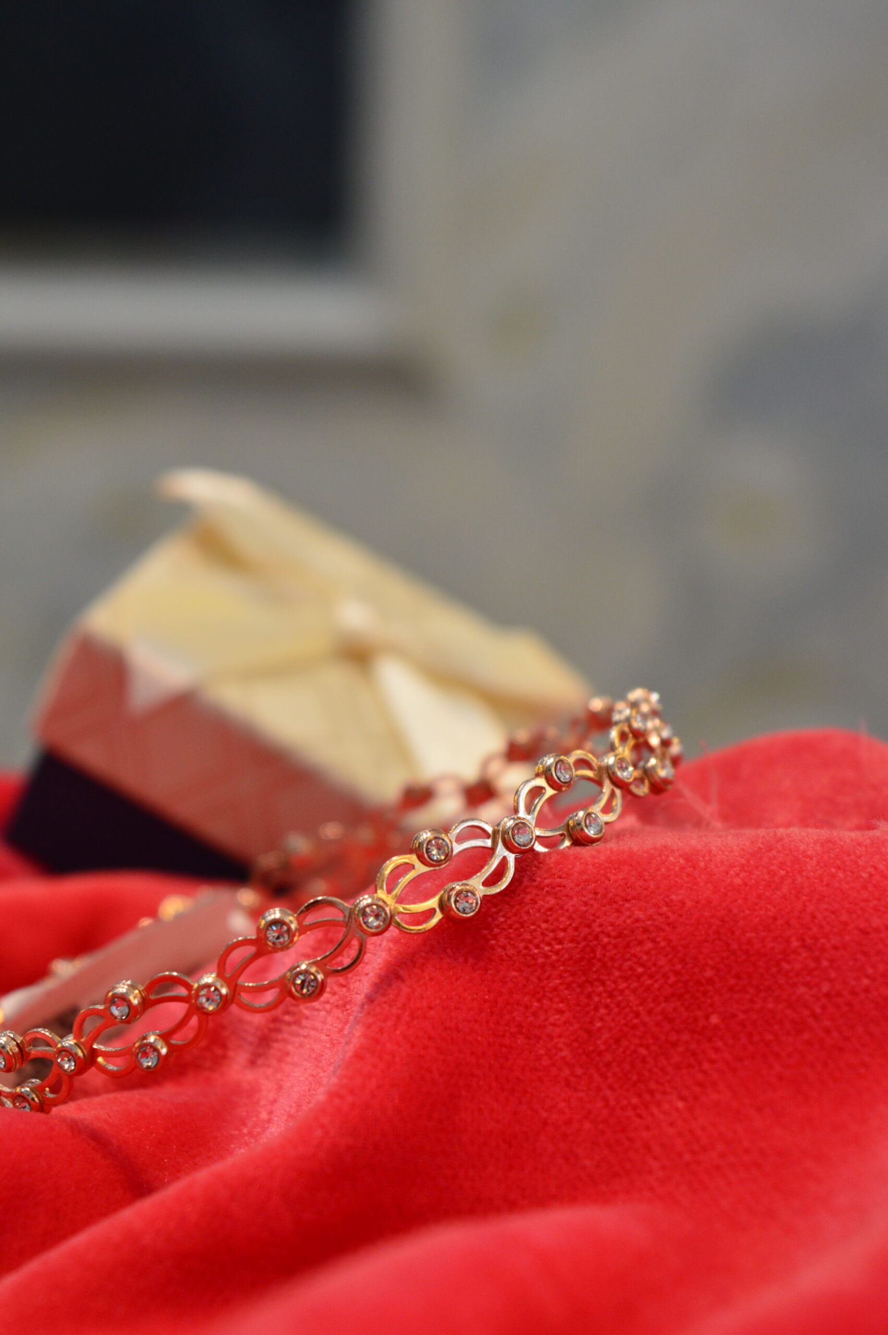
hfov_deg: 16.5
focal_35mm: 82
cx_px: 444
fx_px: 3058
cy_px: 668
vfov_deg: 24.6
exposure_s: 1/60
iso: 640
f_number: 8
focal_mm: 55
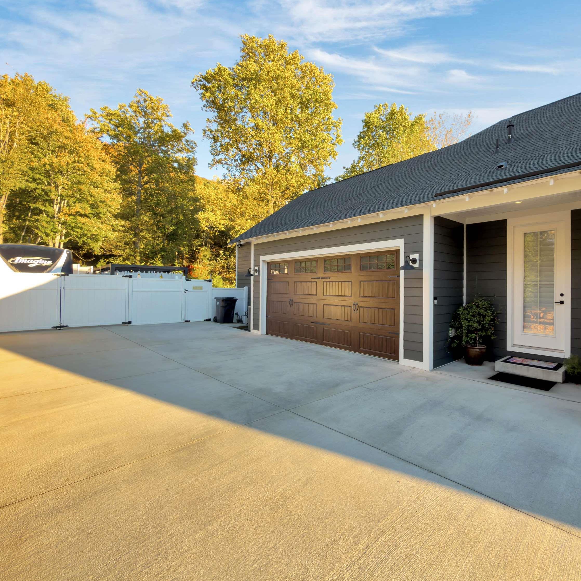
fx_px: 323
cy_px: 284
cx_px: 349
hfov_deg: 82.9
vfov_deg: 84.0
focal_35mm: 17
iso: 25
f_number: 2.2
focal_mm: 2.22
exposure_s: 1/120
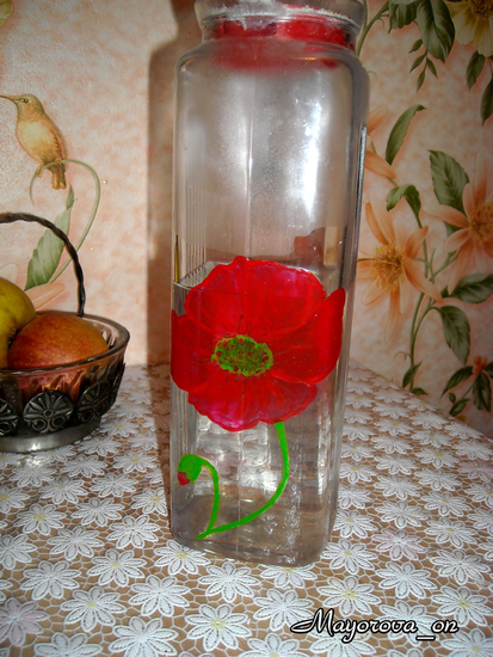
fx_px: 664
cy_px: 328
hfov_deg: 40.7
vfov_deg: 52.6
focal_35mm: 35
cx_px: 246
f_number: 2.8
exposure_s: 1/60
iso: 200
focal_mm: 5.7
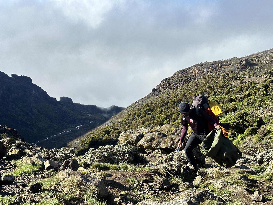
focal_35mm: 48
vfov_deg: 30.3
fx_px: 379
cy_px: 102
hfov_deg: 39.7
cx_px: 136
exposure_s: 1/2976
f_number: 1.78
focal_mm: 6.86
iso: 64
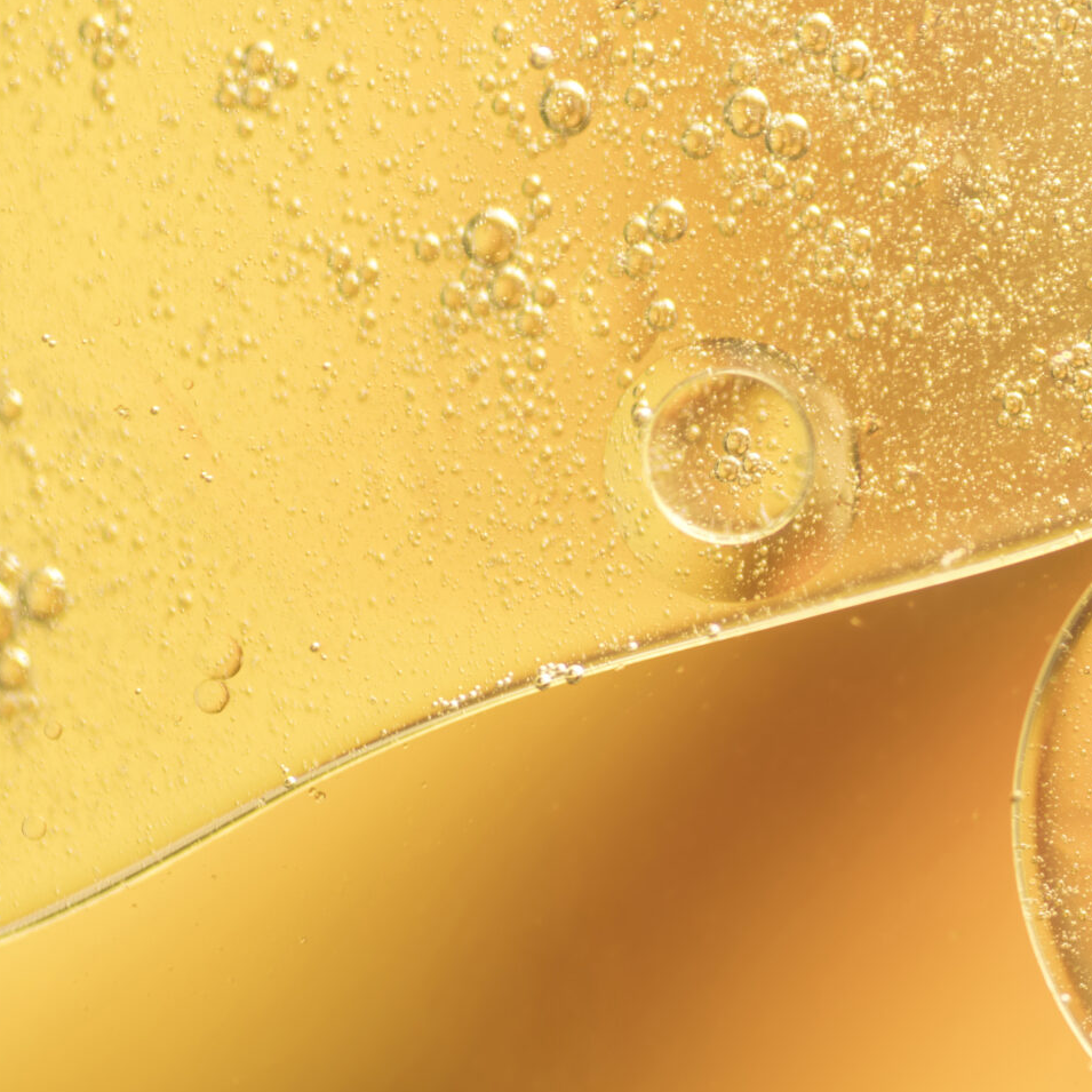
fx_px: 8137
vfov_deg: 7.7
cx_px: 1364
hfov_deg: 7.6
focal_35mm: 228
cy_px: 870
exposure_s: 1/80
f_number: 5
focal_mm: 100
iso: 400
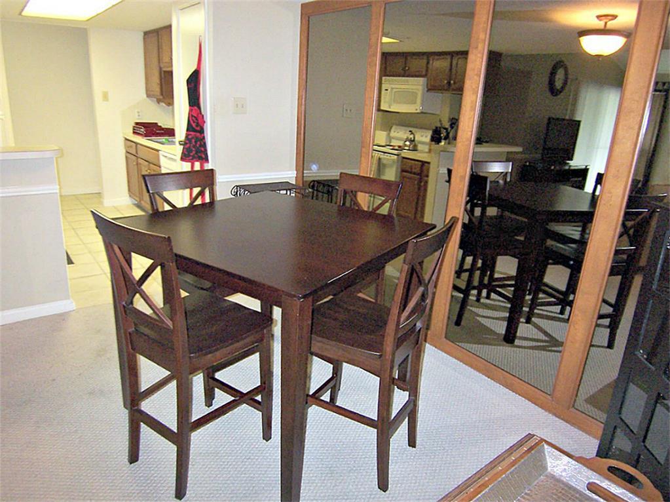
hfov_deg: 74.0
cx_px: 335
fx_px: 445
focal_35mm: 23
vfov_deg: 58.8
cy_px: 251
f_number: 2.8
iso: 200
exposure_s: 1/30
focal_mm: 3.8
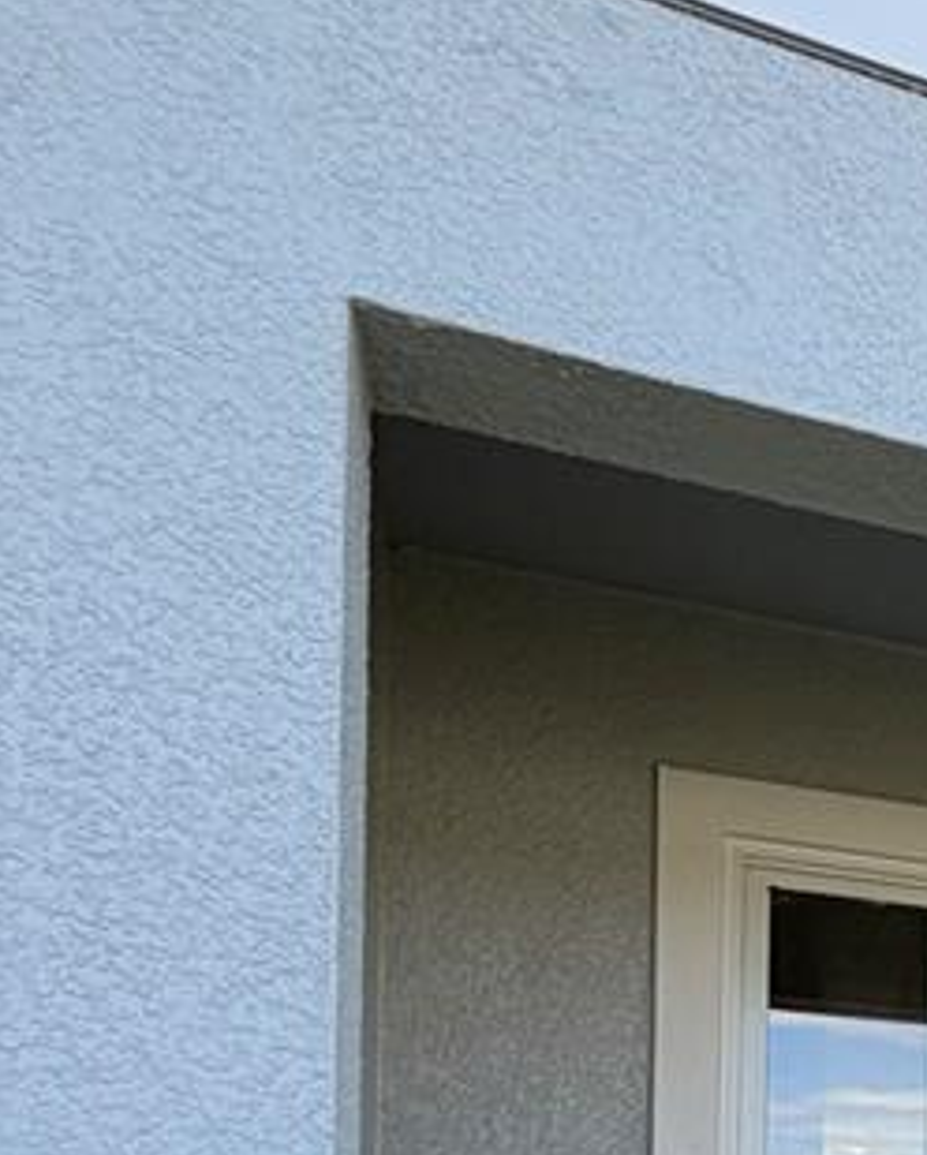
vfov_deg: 30.8
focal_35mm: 53
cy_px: 1323
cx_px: 1671
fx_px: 1814
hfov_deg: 20.4
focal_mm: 2.22
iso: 40
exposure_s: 1/502
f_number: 2.2
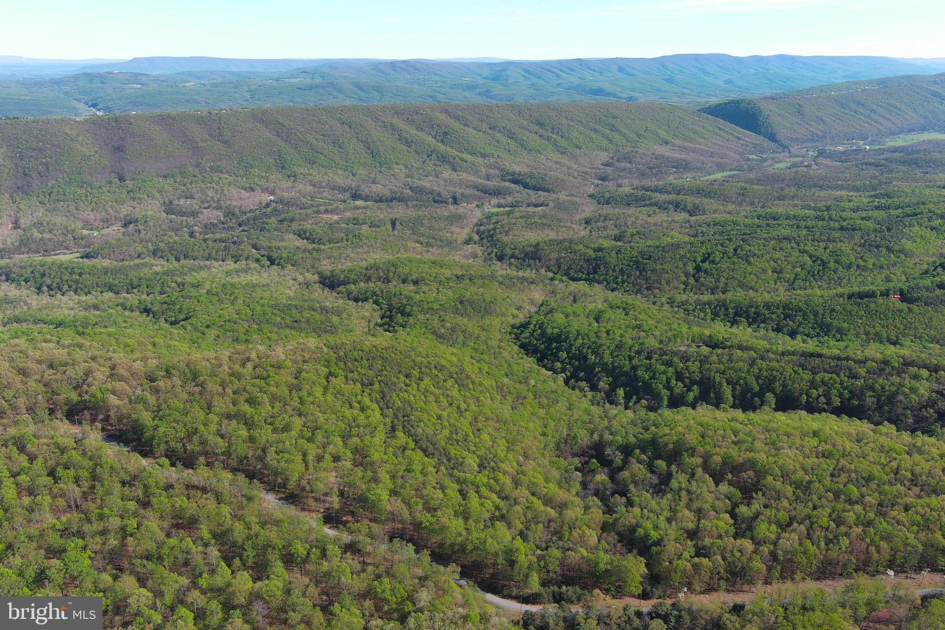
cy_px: 315
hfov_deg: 63.7
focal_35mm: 29
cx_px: 472
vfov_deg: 45.0
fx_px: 761
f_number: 2.8
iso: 100
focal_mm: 10.57
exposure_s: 1/709
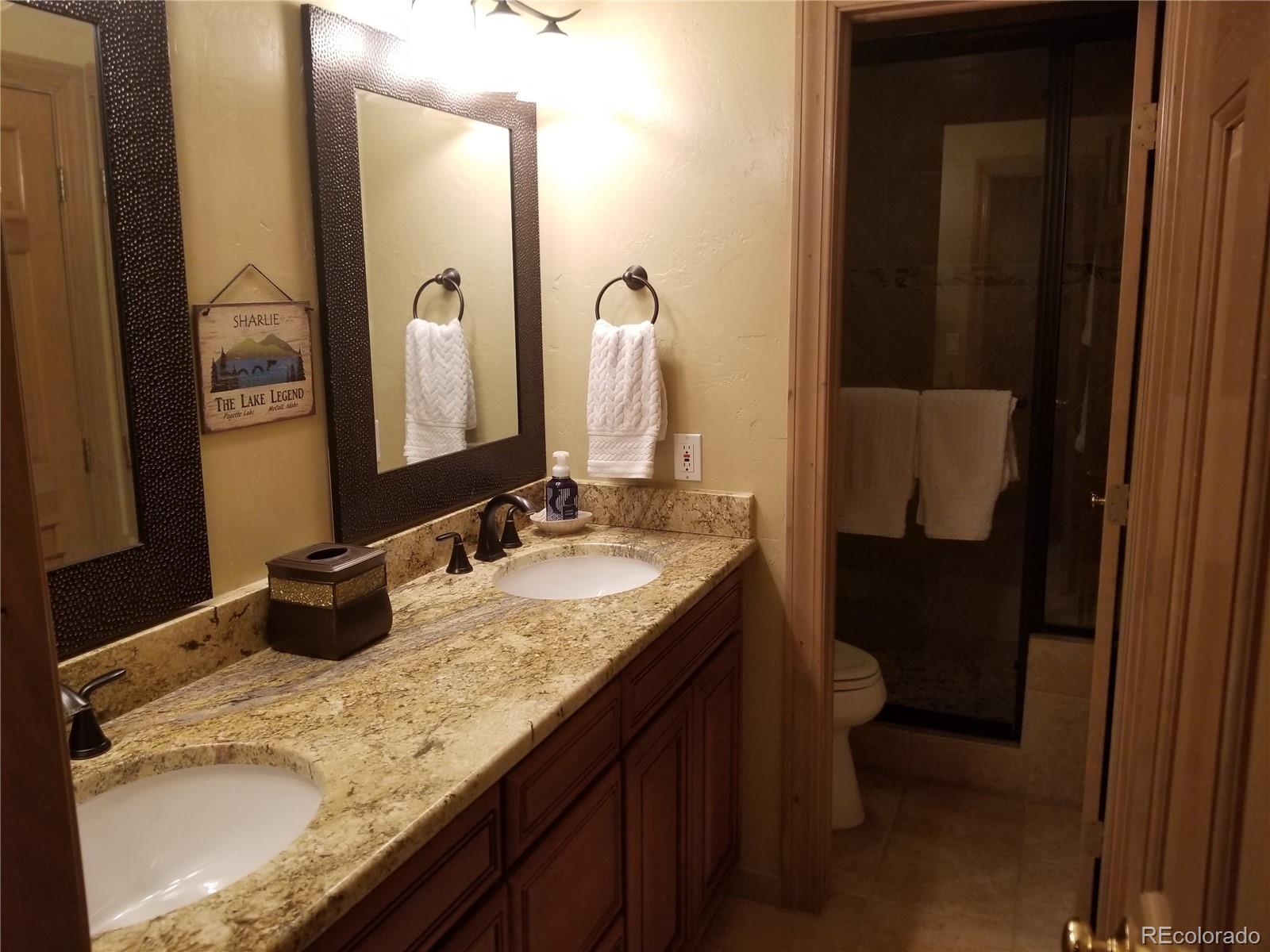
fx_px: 954
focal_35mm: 26
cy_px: 476
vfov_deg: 53.1
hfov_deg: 67.3
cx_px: 635
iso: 160
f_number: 1.7
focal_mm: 4.25
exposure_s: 1/60
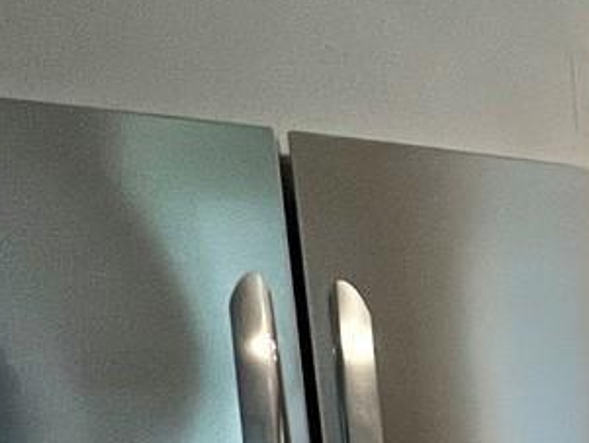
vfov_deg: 19.1
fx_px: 1175
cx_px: 1264
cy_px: 631
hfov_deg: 17.2
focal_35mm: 69
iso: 200
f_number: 1.8
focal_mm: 1.57
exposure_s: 1/120
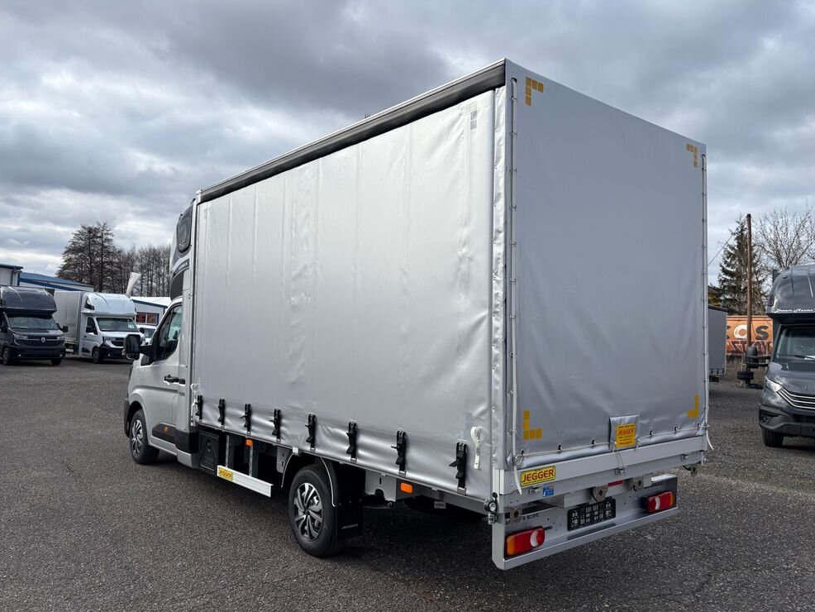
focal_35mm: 27
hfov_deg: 65.3
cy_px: 311
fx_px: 636
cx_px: 417
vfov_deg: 51.4
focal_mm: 5.96
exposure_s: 1/3125
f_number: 1.6
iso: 50
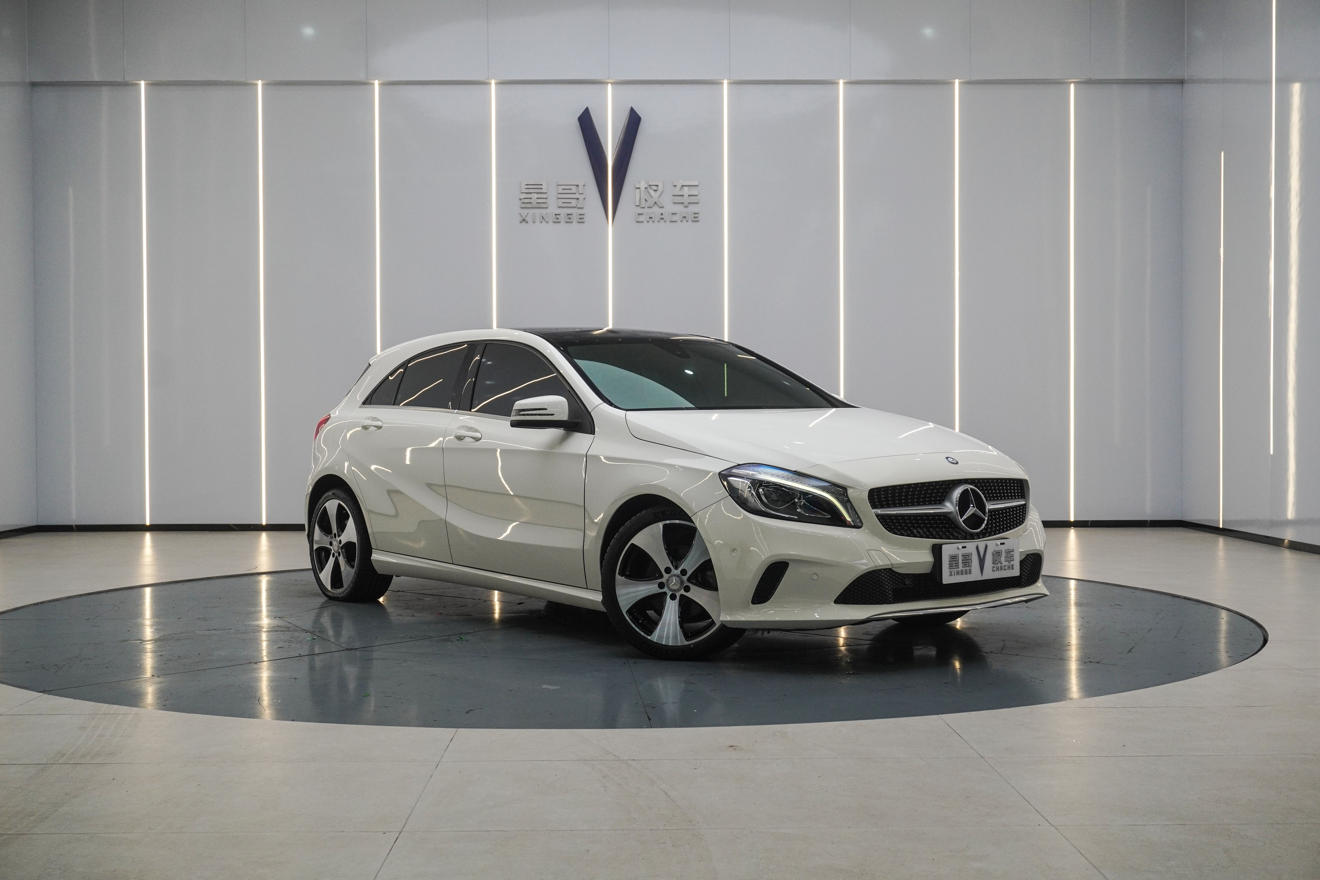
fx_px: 1540
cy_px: 440
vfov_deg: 31.9
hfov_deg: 46.4
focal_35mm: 42
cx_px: 660
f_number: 6.3
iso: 500
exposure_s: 1/80
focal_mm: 28
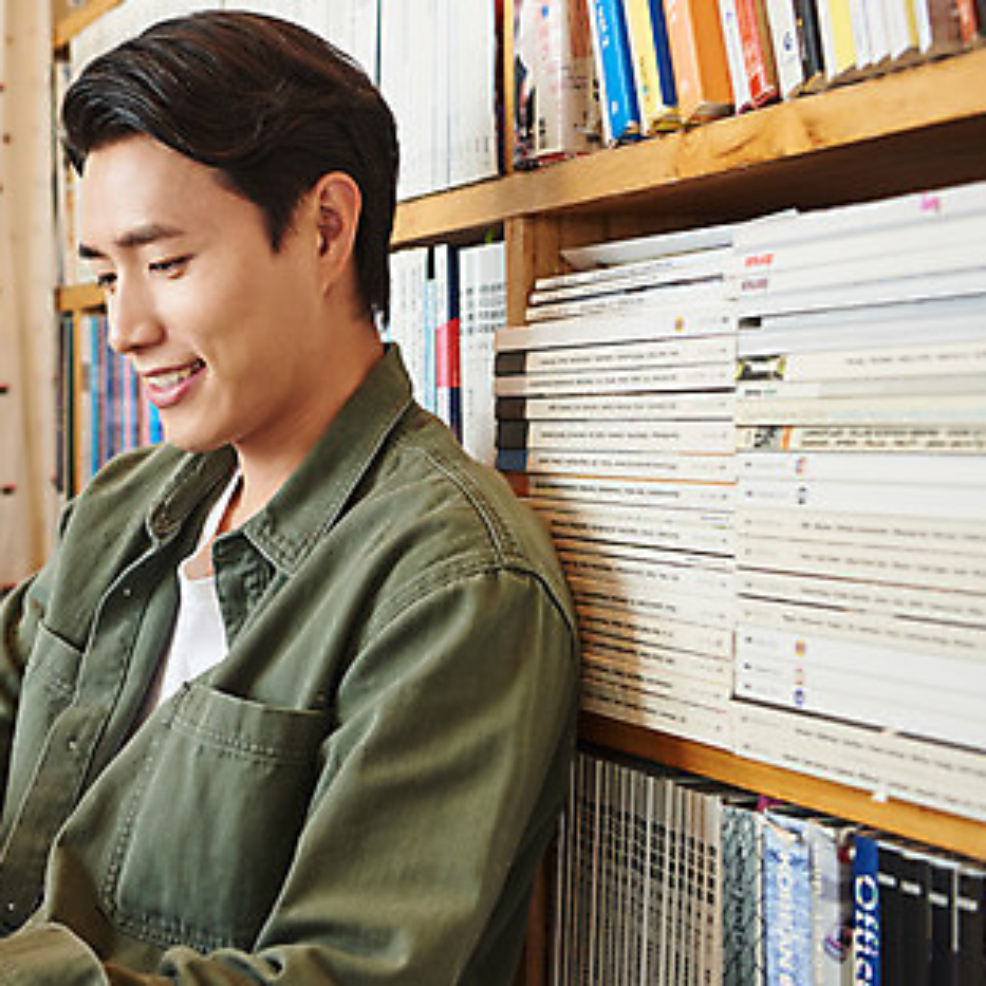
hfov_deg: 23.3
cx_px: 78
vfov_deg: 24.0
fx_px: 2320
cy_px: 482
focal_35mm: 72
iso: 500
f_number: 4
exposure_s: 1/80
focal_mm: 44
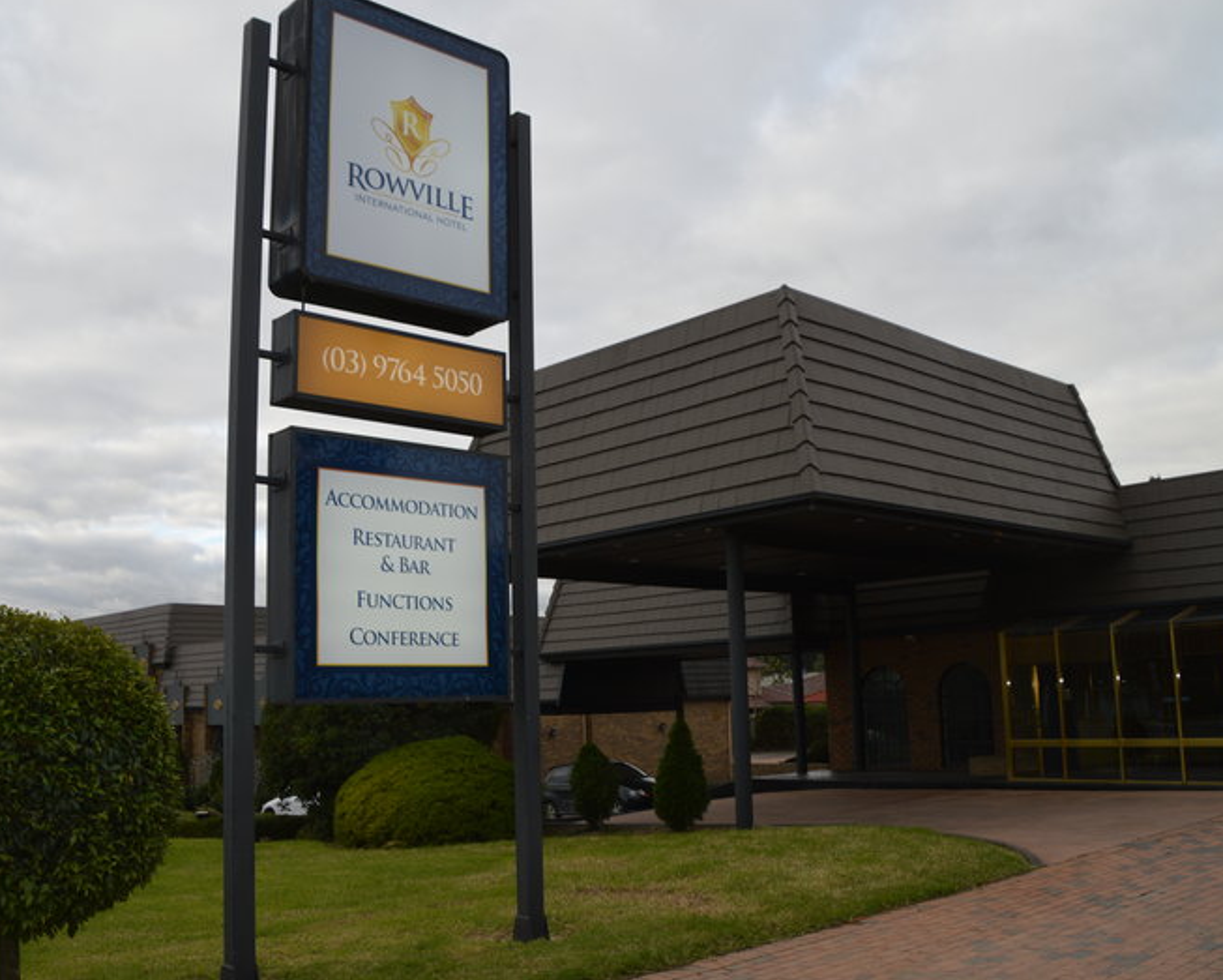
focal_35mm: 31
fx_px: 1123
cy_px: 489
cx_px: 582
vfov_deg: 47.1
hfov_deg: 57.1
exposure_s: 1/200
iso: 100
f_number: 5.6
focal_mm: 18
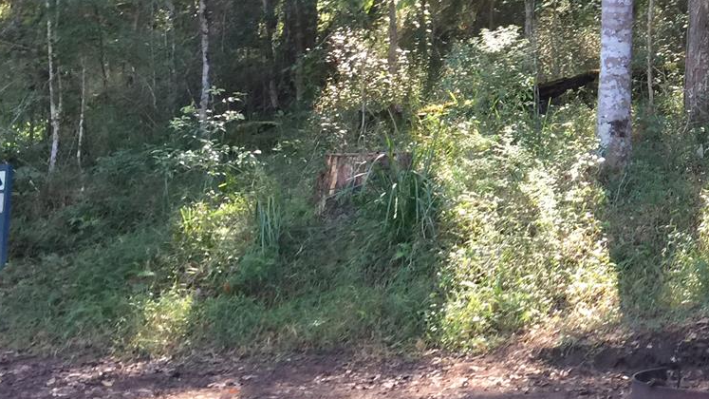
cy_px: 48
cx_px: 761
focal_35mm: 69
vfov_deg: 17.2
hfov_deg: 28.1
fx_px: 1297
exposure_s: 1/33
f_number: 2.2
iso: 40
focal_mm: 4.15
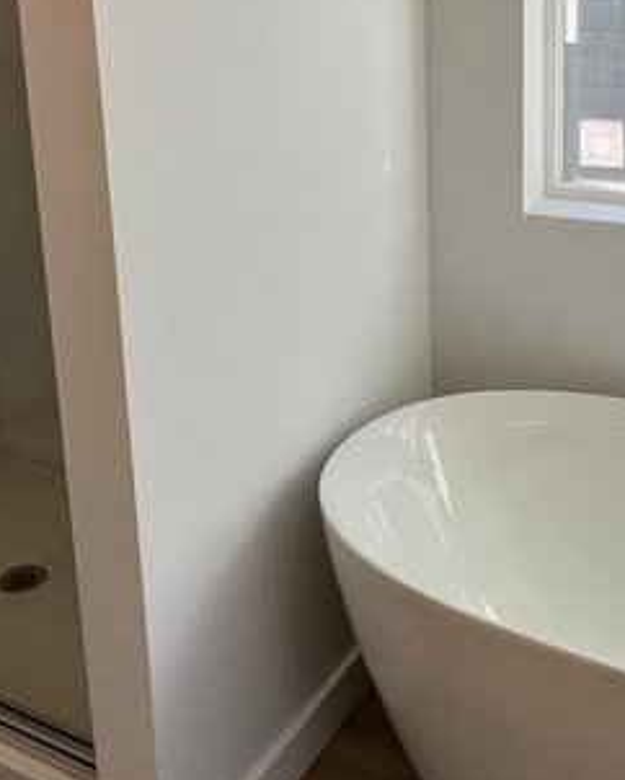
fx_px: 993
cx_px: 362
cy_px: 191
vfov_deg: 41.6
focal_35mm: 43
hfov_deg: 34.9
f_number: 1.8
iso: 32
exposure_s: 1/286
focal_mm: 1.57
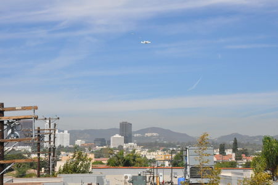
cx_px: 139
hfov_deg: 28.1
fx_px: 556
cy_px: 92
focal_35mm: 72
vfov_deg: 18.9
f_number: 25
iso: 1600
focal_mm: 48
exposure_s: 1/640
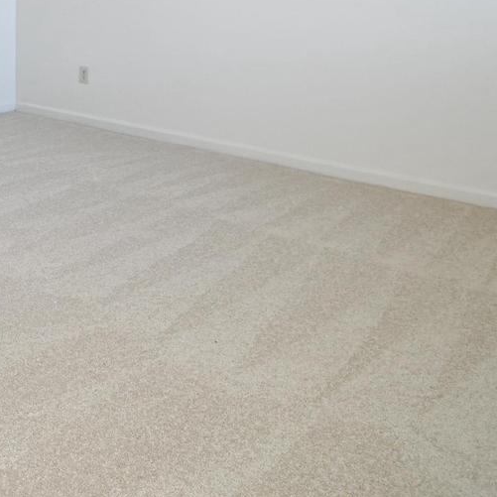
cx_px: -106
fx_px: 715
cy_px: 25
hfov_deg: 31.7
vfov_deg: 35.4
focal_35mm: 44
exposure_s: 1/60
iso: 200
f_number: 4
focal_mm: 12
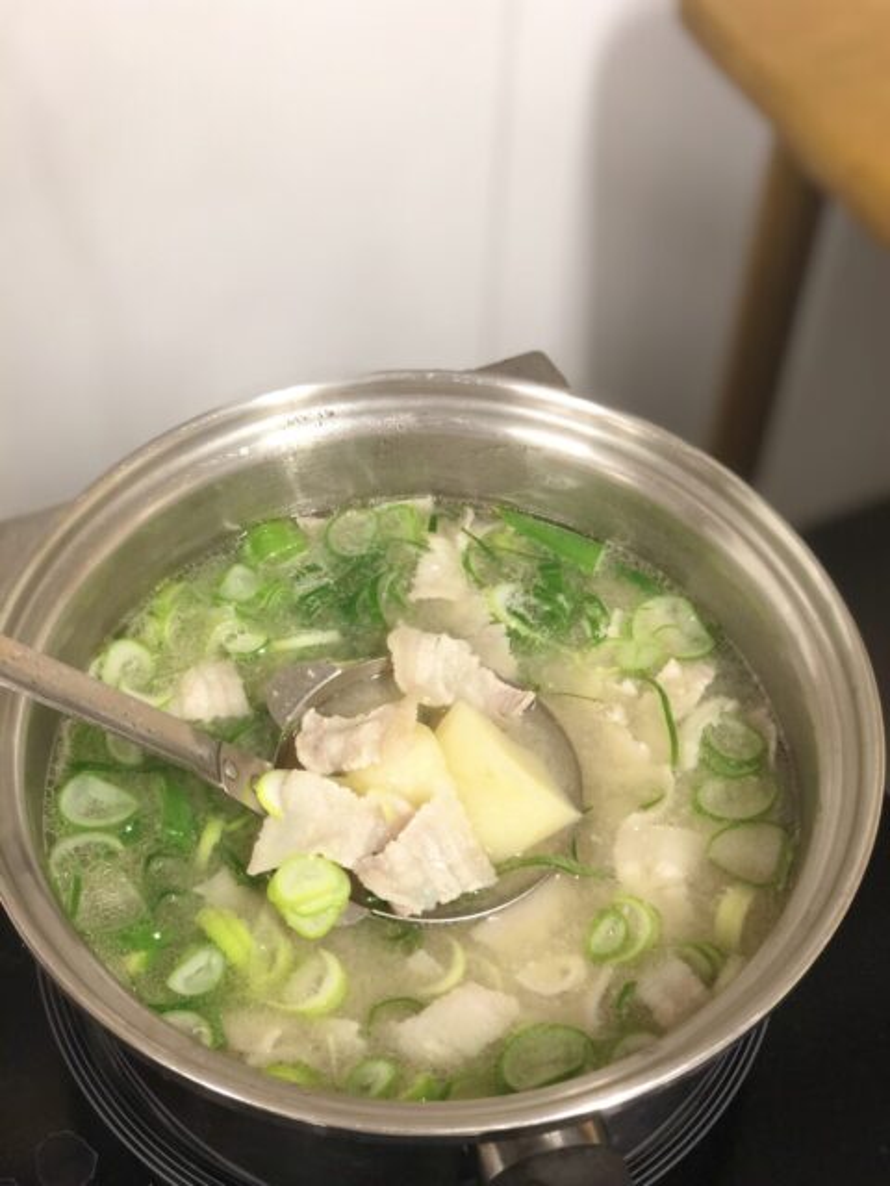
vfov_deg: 36.8
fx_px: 1783
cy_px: 593
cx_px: 445
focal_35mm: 52
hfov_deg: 28.0
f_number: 2.4
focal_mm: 6
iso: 100
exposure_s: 1/40
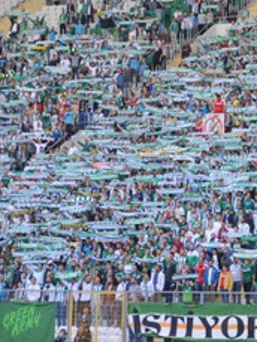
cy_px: 170
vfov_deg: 10.7
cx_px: 199
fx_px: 1820
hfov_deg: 8.1
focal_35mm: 184
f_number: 4
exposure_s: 1/160
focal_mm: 66
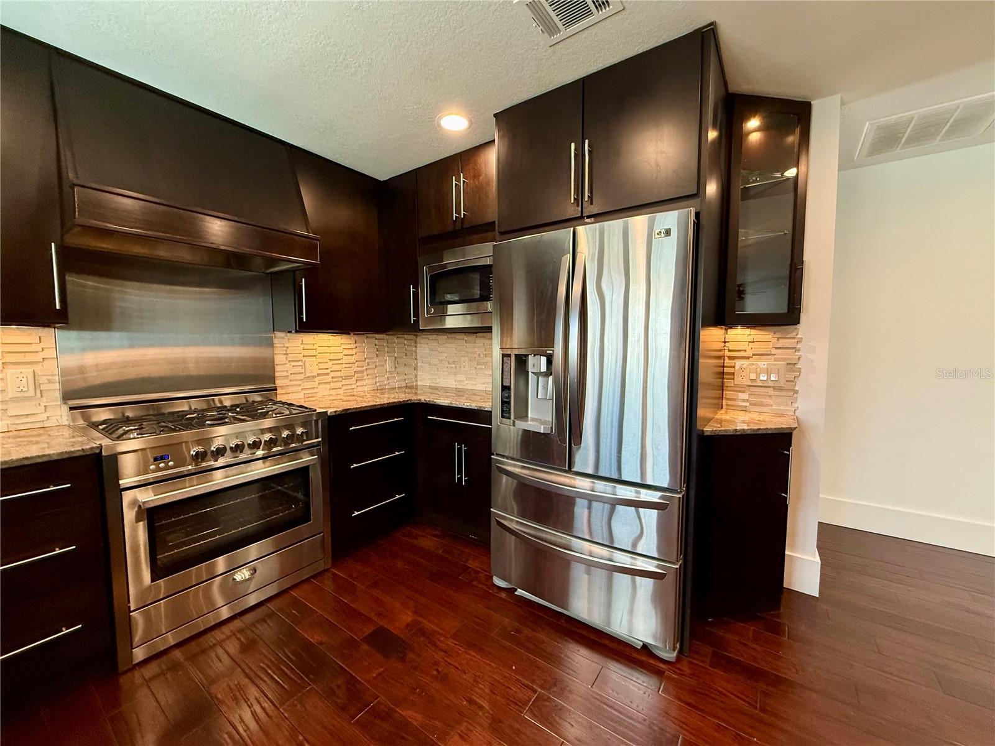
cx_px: 498
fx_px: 402
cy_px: 373
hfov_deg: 102.1
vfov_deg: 85.7
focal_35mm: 14
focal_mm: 2.22
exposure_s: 1/120
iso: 400
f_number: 2.2
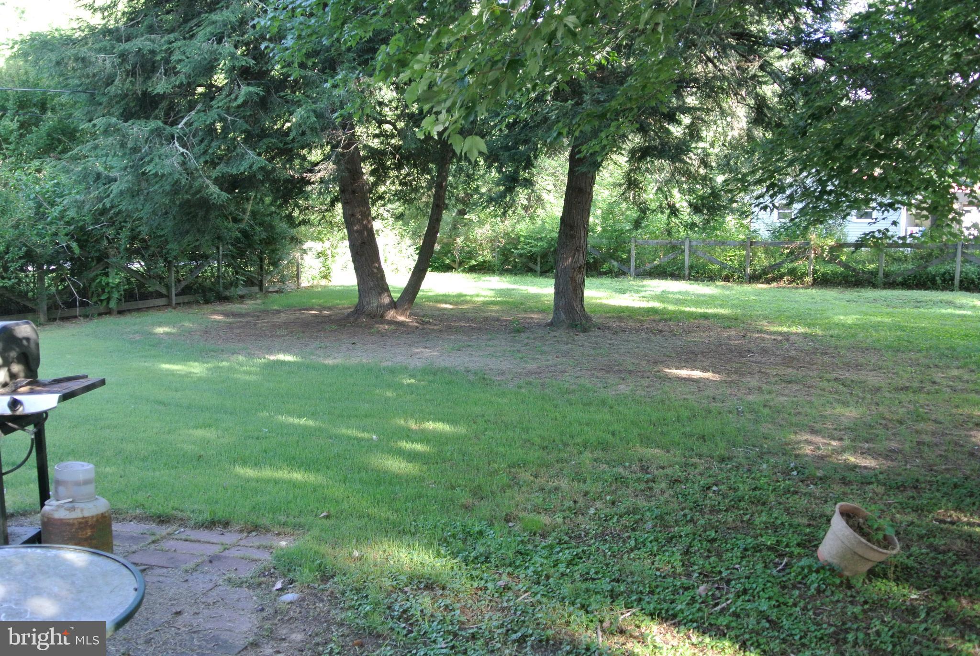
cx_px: 490
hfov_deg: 60.2
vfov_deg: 42.4
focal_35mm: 31
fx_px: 845
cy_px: 328
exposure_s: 1/125
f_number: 3.8
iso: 400
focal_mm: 11.8
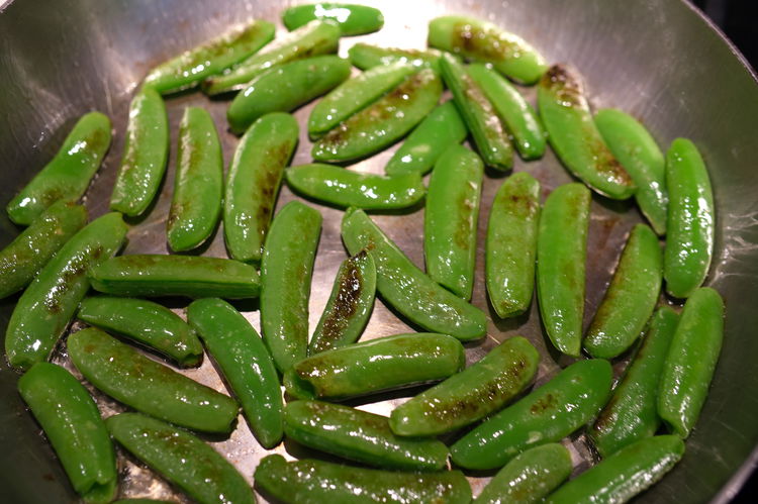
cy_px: 252
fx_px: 947
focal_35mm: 45
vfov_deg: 29.8
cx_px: 379
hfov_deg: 43.6
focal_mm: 30
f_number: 2.8
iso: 160
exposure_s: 1/42
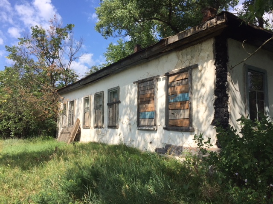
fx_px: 229
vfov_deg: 48.2
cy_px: 102
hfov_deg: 61.7
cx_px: 136
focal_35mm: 29
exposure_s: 1/1799
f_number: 2.2
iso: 32
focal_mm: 4.15
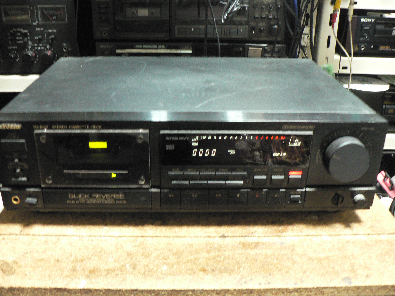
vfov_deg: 39.7
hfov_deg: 51.4
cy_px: 148
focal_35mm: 36
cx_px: 198
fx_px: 411
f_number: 2.8
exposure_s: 1/5
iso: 400
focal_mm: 6
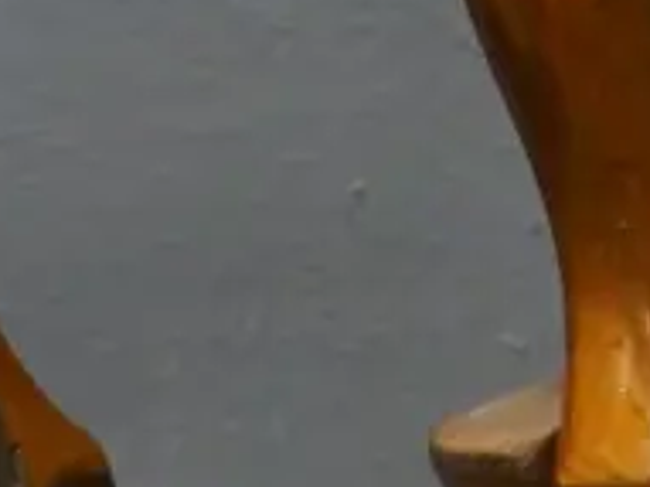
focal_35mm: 236
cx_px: 851
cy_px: 902
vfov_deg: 6.2
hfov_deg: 8.3
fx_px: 4429
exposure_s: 1/250
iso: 3200
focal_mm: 22
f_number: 4.2
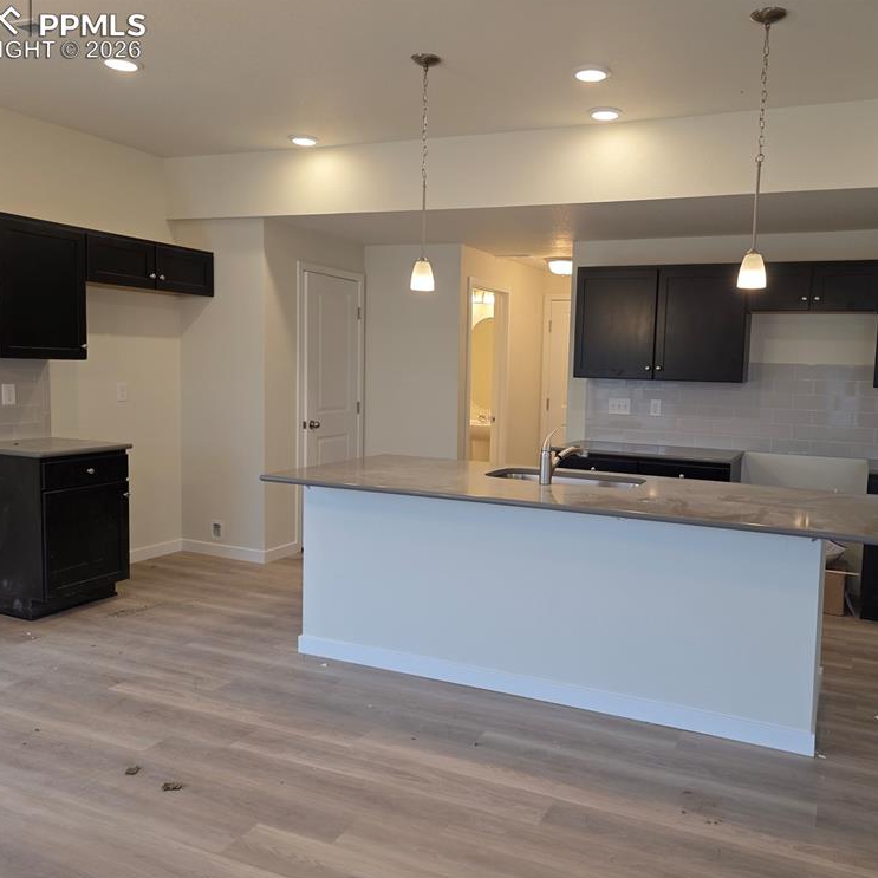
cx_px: 514
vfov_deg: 57.3
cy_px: 446
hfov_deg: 57.0
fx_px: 803
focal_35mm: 28
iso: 80
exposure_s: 1/120
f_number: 1.7
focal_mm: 6.3
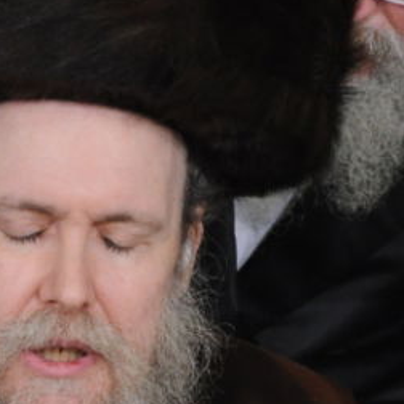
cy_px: 330
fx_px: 20532
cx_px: 96
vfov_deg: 1.1
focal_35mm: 1555
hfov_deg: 1.1
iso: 1250
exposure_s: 1/125
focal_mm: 300
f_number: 5.6
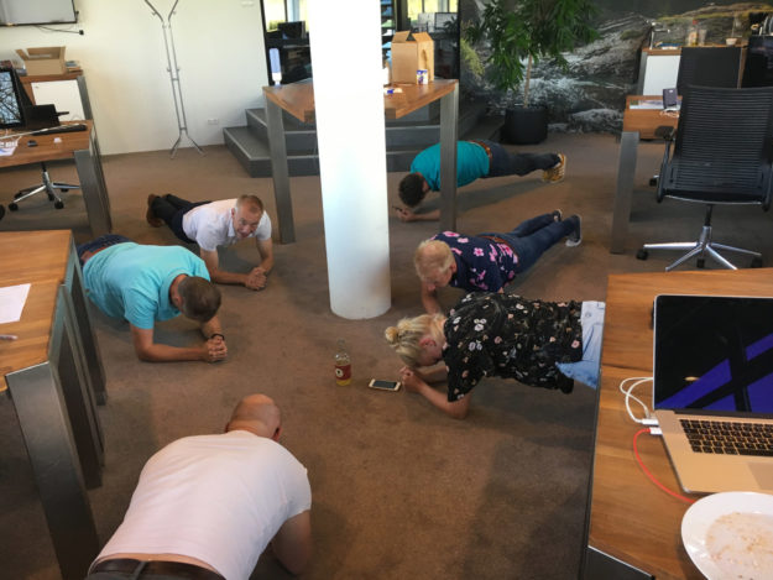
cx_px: 386
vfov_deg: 48.2
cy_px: 290
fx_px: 648
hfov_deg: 61.7
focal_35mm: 29
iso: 64
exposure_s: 1/33
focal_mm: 4.15
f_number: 2.2
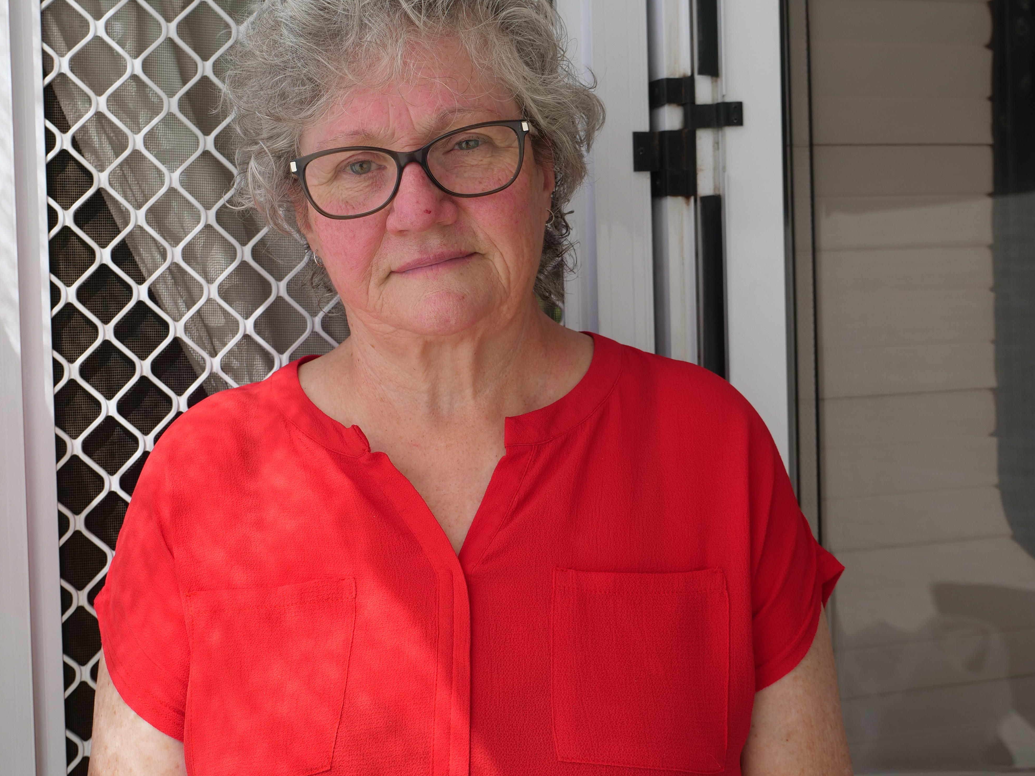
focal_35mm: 43
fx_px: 1286
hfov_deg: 43.6
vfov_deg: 33.5
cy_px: 300
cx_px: 405
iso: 200
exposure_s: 1/250
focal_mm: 17
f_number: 4
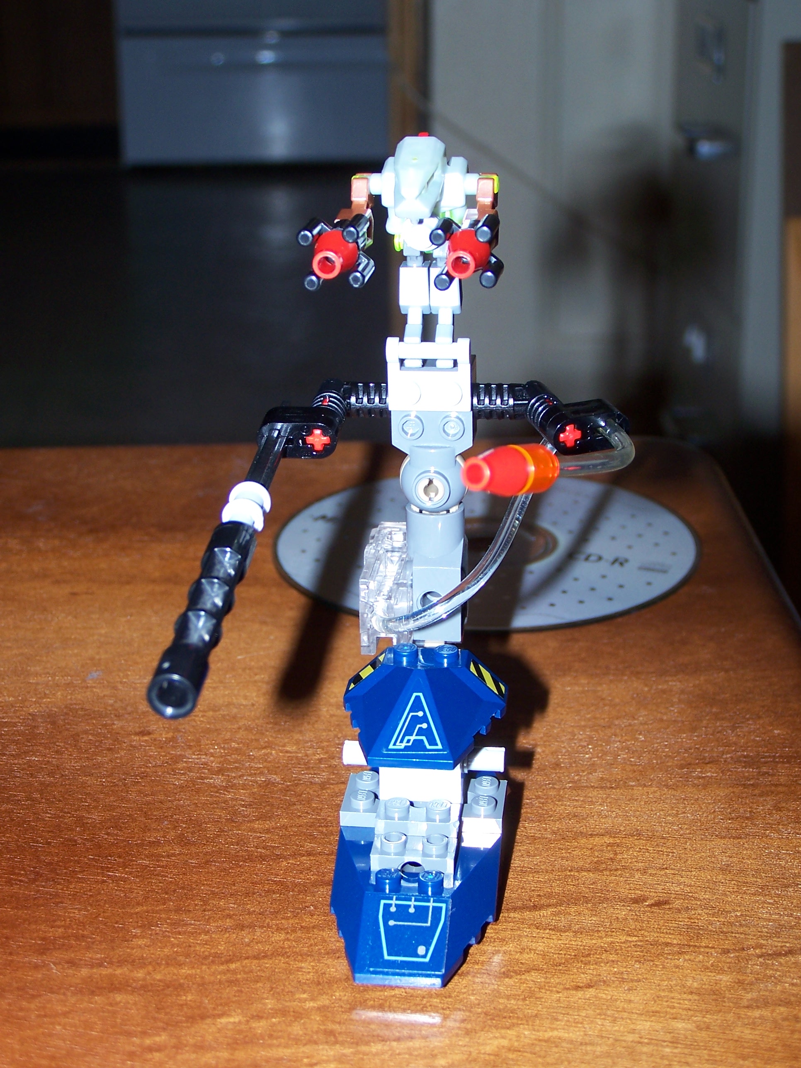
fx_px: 2067
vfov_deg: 29.0
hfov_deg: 21.9
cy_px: 534
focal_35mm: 67
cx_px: 400
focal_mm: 11.1
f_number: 3.2
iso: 80
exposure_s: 1/60
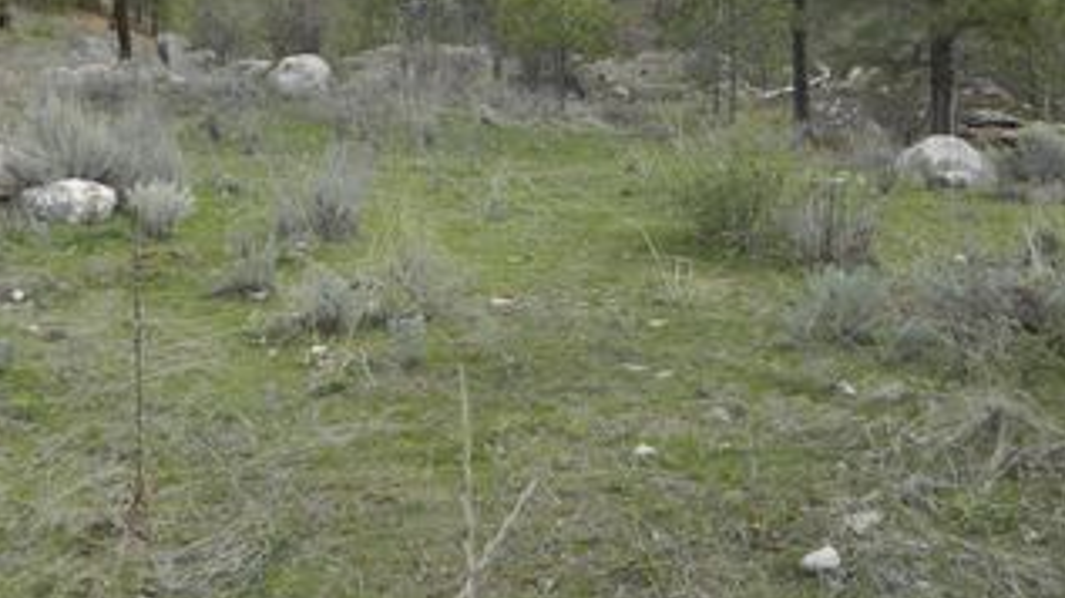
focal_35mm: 43
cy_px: 109
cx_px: 514
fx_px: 1214
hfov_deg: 47.4
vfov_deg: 27.1
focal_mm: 4.5
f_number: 3.1
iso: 80
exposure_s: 1/500
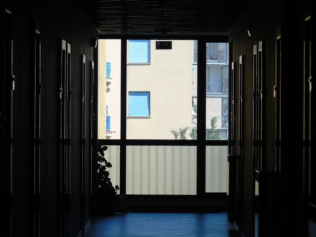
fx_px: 2894
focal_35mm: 317
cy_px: 118
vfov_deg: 4.7
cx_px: 158
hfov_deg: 6.3
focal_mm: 57
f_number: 5.1
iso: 80
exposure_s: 1/250
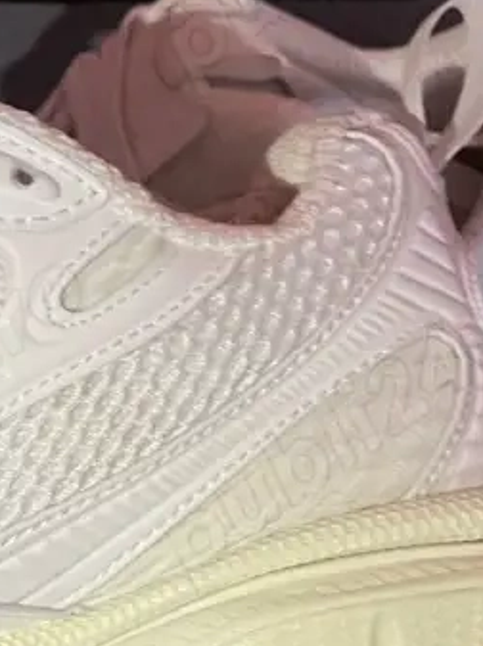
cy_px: 495
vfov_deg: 19.0
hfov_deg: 14.1
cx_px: 2
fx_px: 1920
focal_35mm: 103
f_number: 1.6
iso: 320
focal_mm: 5.1
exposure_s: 1/60
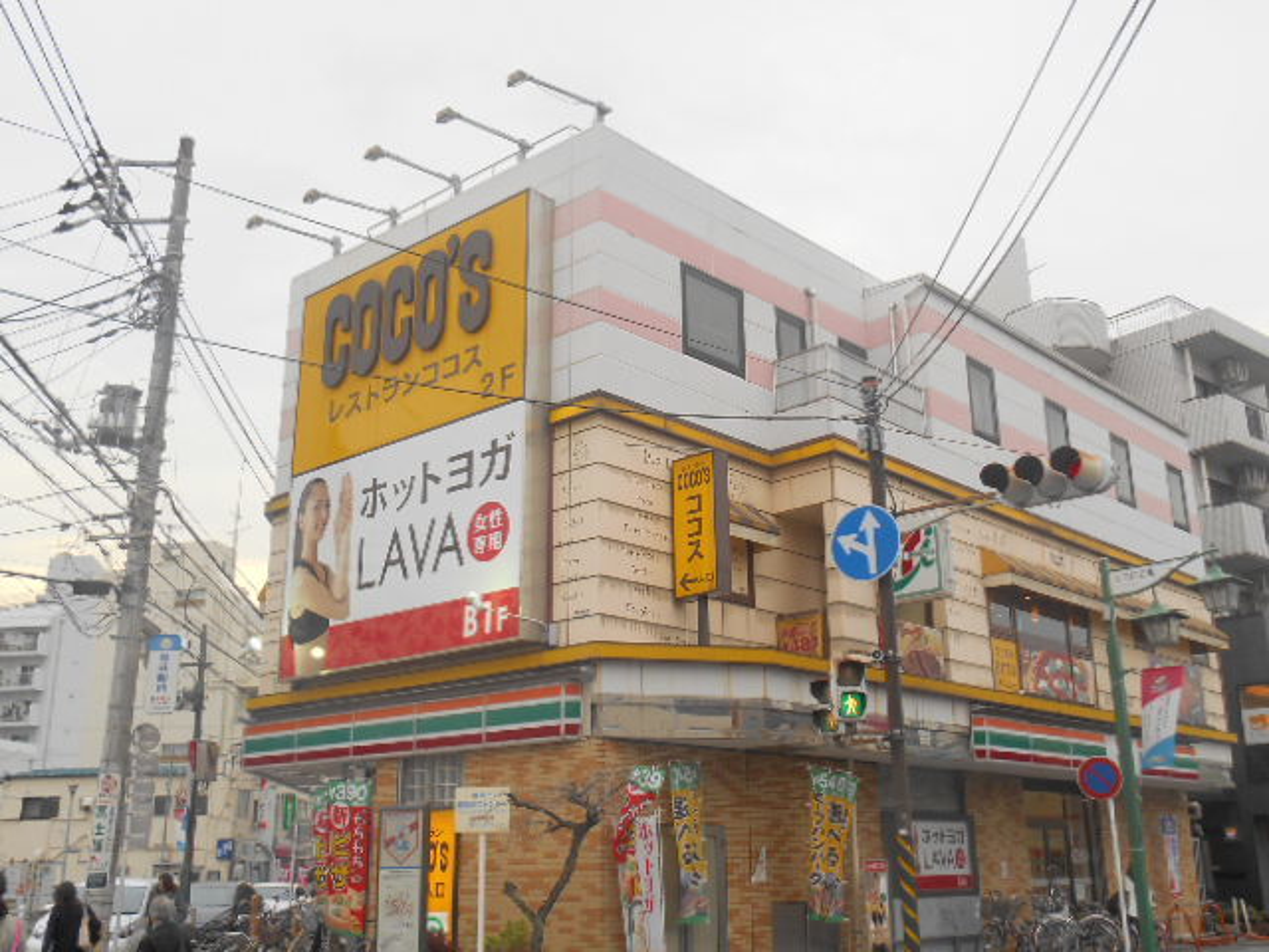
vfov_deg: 40.7
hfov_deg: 52.6
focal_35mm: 35
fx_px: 1283
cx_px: 634
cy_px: 476
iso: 80
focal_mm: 6.3
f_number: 3.7
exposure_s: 1/200
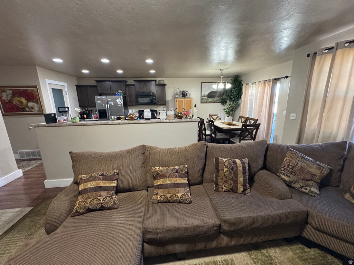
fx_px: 143
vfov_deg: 85.7
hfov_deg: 102.1
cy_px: 132
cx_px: 177
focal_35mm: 14
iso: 500
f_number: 2.2
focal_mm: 2.22
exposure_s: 1/60
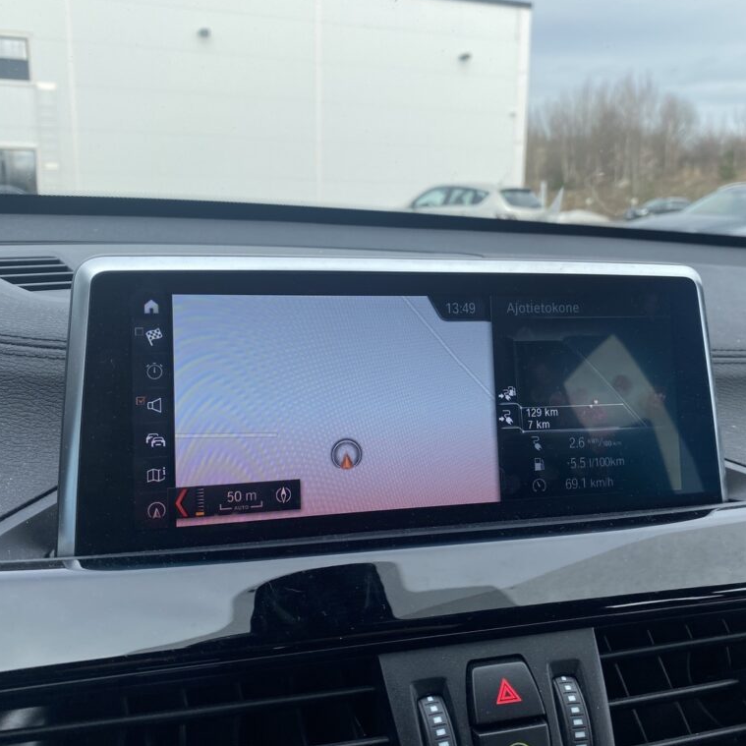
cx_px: 387
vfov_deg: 52.5
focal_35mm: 31
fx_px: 756
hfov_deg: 52.5
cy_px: 371
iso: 32
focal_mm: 4.25
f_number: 1.8
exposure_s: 1/706
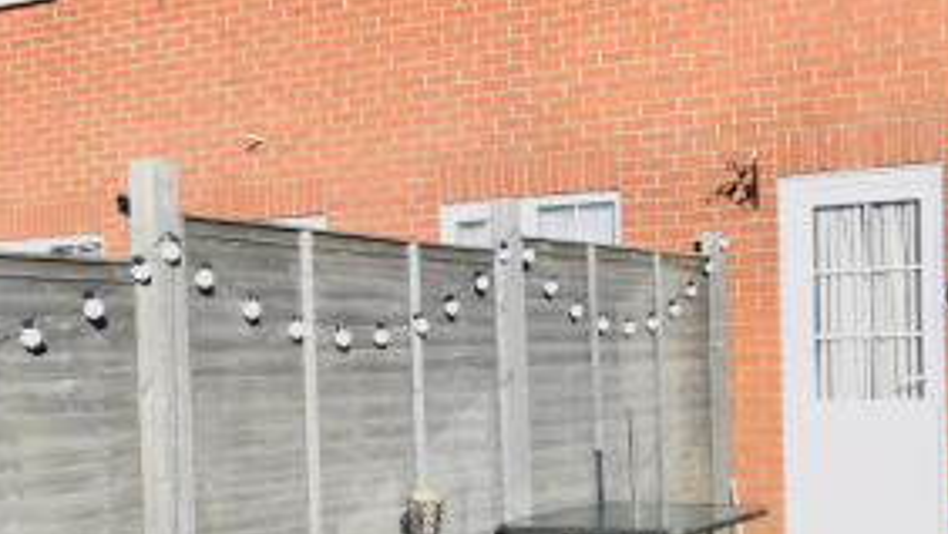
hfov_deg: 36.0
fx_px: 1434
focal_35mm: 57
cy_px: 358
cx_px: 669
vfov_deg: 21.0
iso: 100
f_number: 5
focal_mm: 10
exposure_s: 1/400
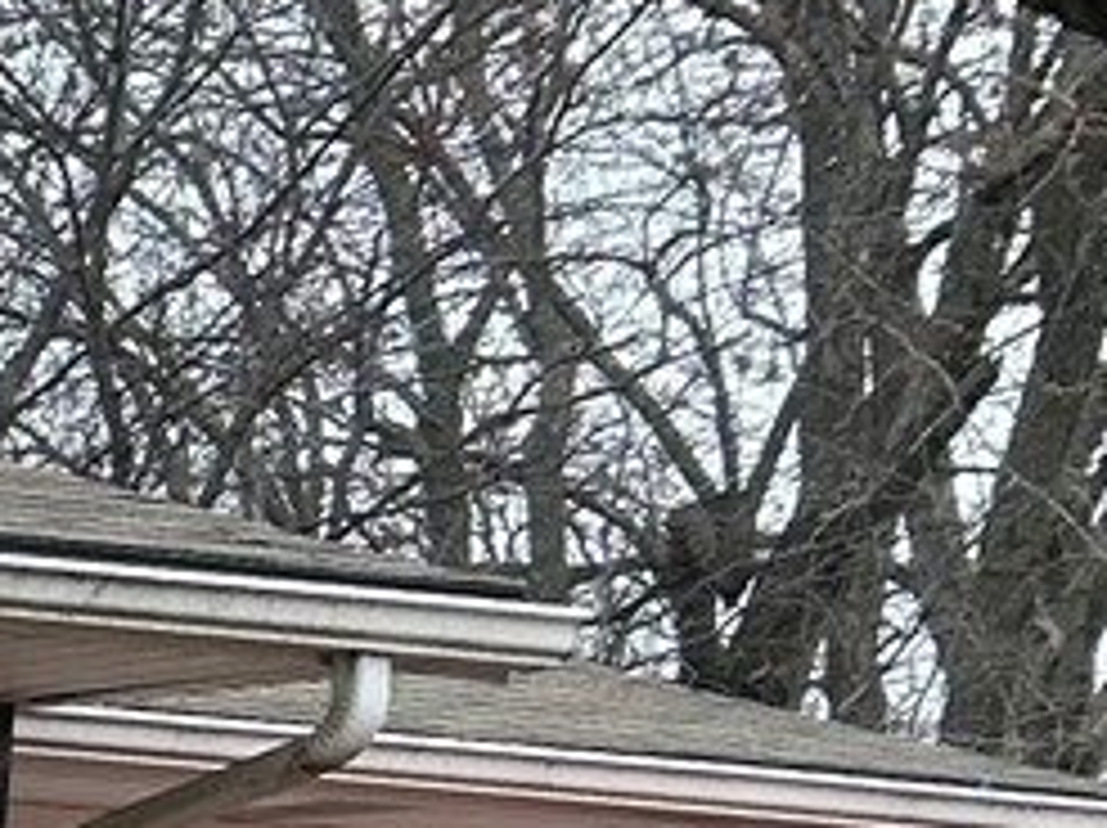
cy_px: 1881
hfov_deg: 7.7
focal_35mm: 203
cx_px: -2844
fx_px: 6485
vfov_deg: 7.0
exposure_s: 1/326
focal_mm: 5.7
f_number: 1.5
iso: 50
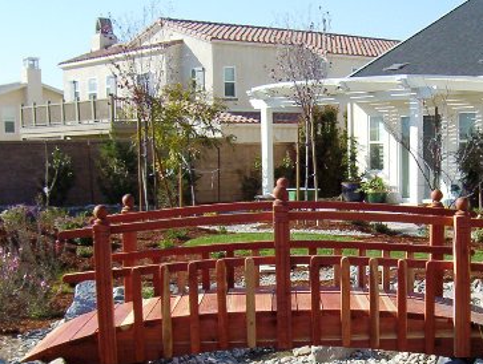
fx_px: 881
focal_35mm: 63
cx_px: 315
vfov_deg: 23.0
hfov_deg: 30.5
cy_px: 296
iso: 100
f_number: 5.24
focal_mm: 5.54
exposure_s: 1/450
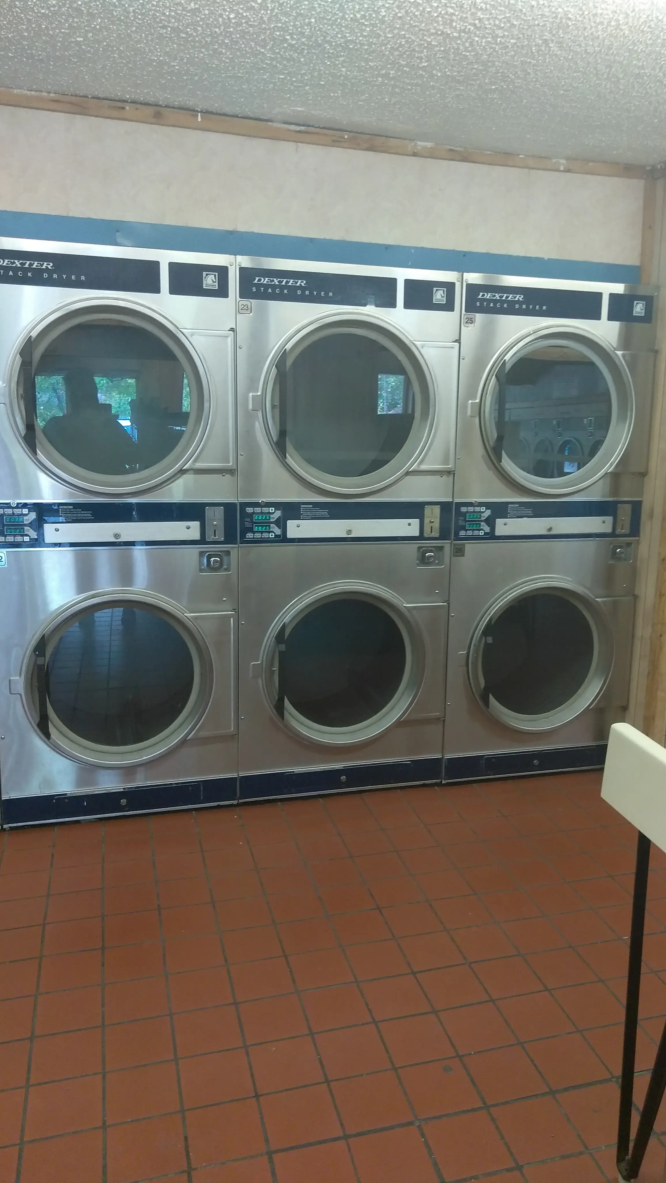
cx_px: 380
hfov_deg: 51.3
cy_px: 593
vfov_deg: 81.2
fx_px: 691
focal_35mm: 22
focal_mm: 3.46
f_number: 2.2
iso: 242
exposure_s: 1/30
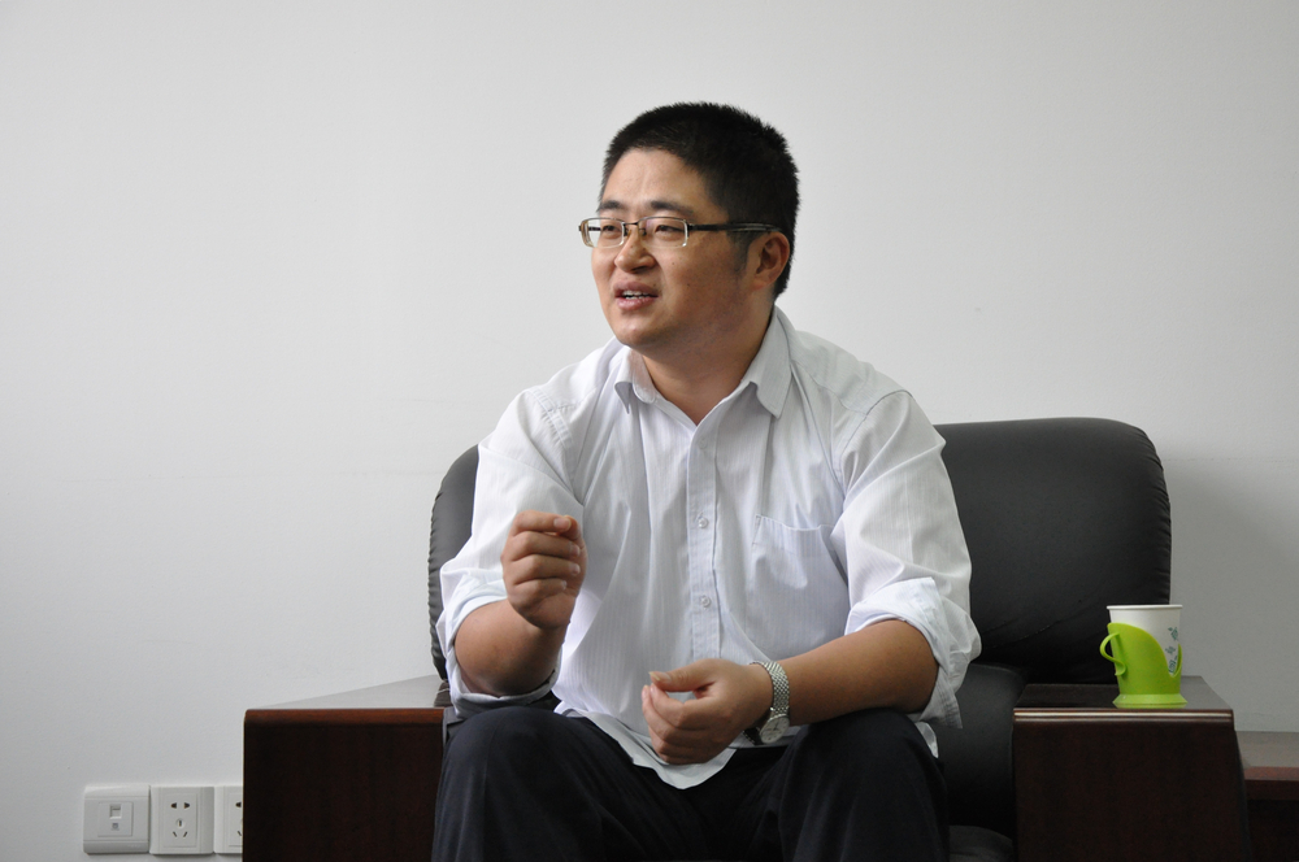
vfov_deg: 18.1
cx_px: 650
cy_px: 431
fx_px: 2703
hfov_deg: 27.0
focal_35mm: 75
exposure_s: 1/80
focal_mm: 50
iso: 1600
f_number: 5.6
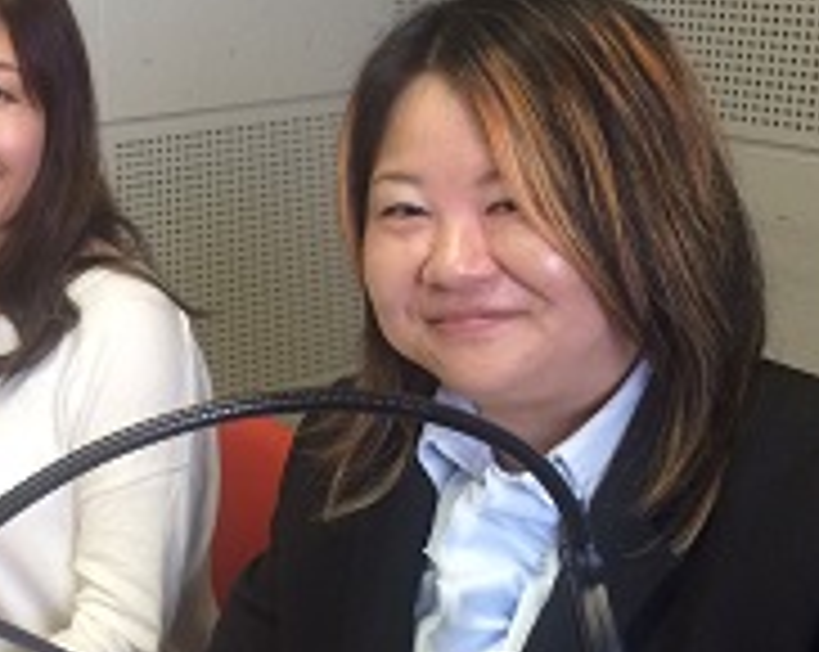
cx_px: 133
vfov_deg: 24.2
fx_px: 1525
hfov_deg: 29.2
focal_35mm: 63
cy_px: 344
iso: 80
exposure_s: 1/33
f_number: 2.2
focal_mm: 4.15
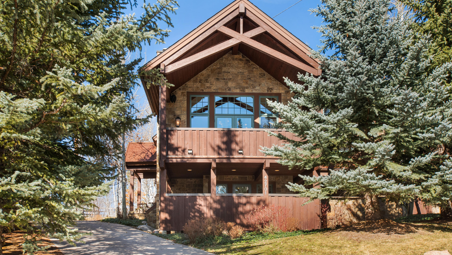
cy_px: 132
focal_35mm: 37
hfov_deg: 54.0
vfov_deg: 32.0
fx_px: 443
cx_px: 224
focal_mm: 35
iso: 250
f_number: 7.1
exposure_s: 1/250
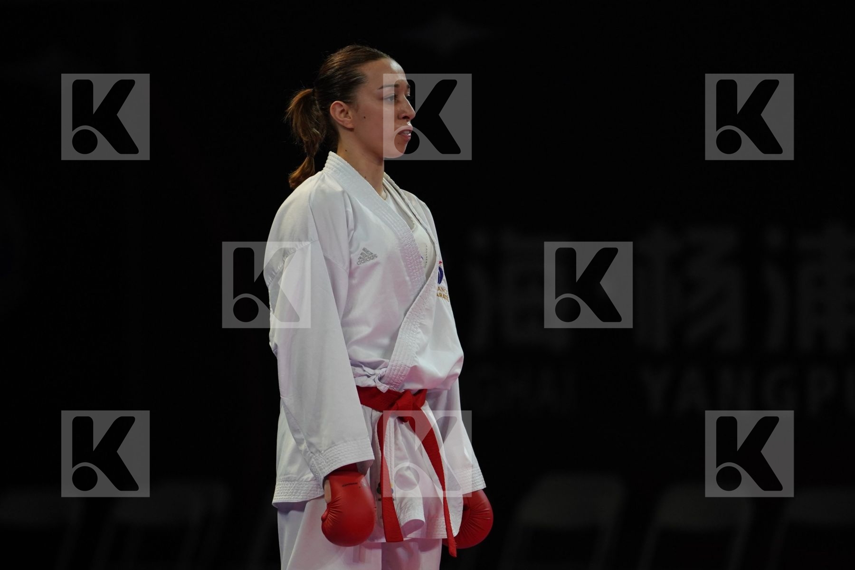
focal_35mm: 297
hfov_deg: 6.9
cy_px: 285
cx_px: 428
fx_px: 7053
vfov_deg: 4.6
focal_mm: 198
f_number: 2.8
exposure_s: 1/1000
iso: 1250
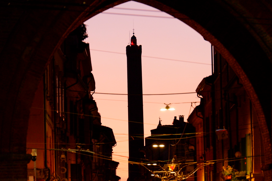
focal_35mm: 257
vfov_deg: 5.3
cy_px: 90
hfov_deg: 8.0
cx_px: 136
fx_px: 1942
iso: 3200
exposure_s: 1/14
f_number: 6.4
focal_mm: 171.6
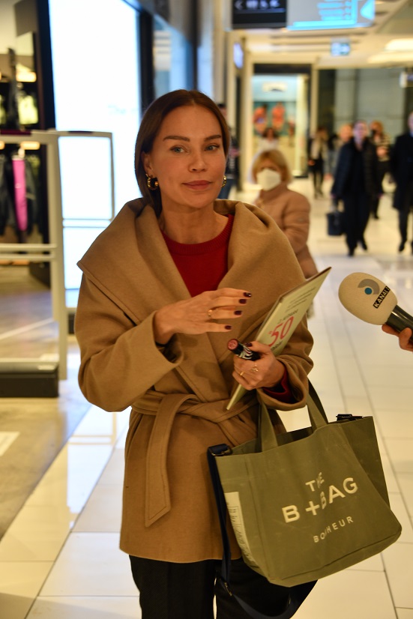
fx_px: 1170
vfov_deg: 29.6
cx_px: 206
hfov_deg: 20.0
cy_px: 310
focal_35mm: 68
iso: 720
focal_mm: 68
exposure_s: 1/80
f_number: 4.8
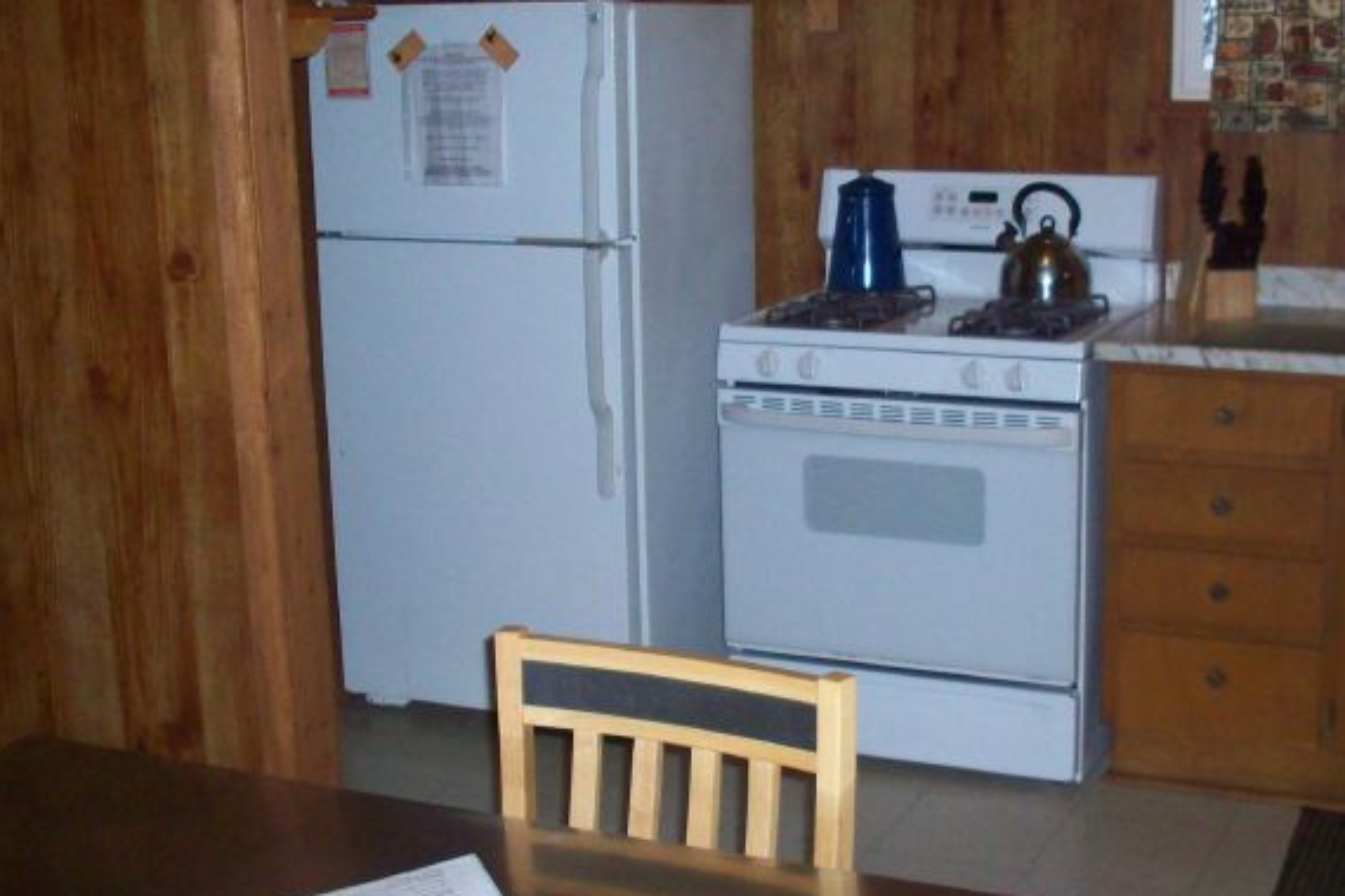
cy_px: 481
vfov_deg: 25.1
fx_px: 2017
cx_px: 894
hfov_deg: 36.5
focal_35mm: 54
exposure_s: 1/64
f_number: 2.8
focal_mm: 6.2
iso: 160
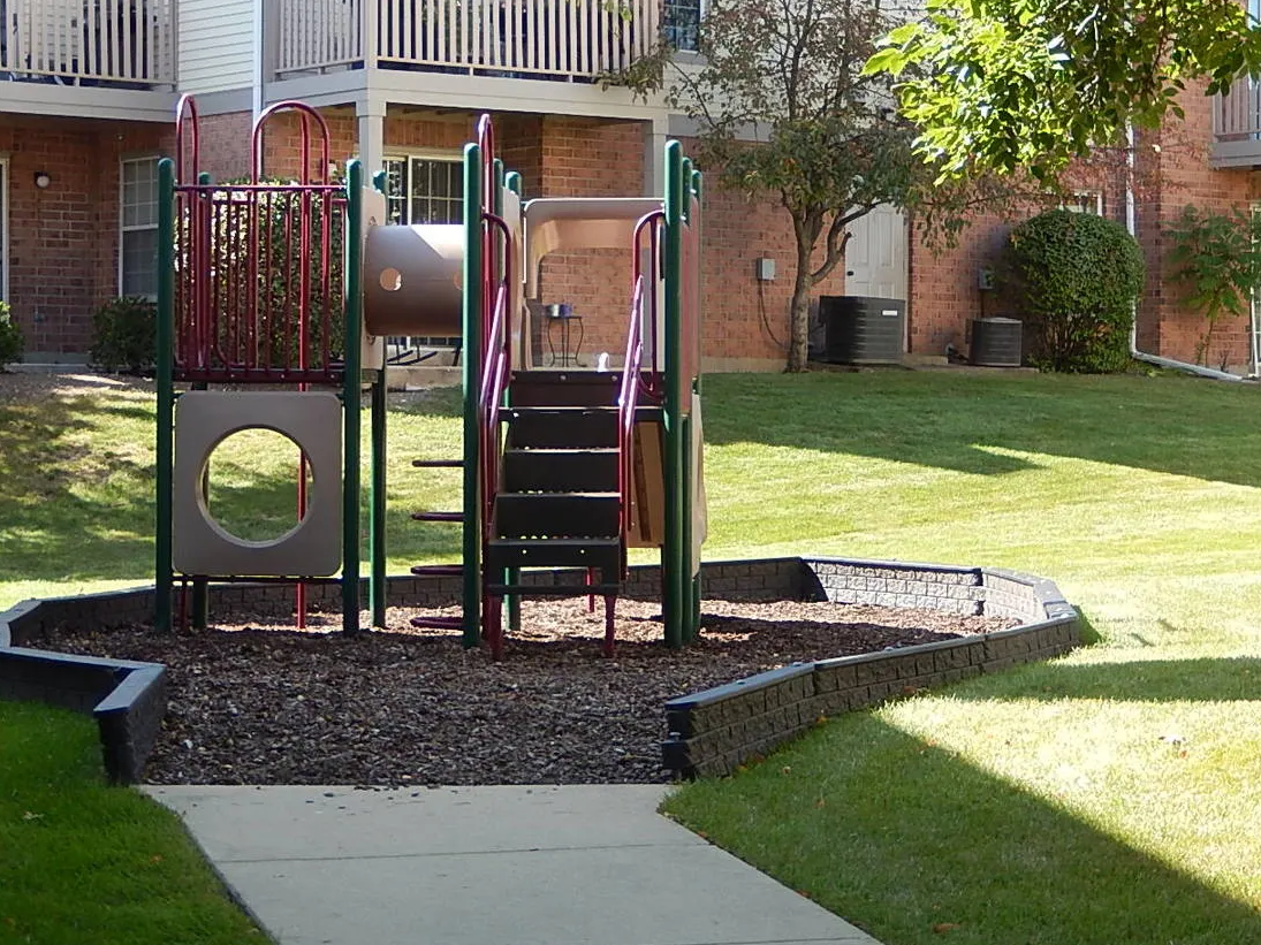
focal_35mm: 96
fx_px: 3497
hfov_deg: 20.4
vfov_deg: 15.4
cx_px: 545
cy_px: 341
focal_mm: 13.1
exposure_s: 1/100
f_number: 4.9
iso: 125
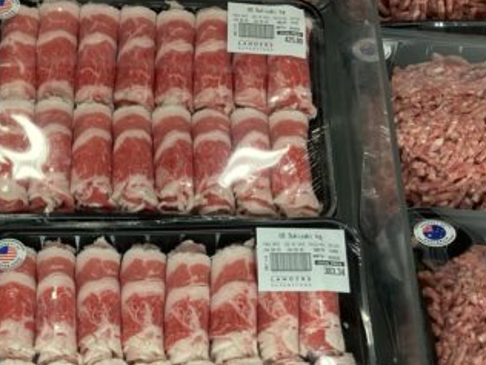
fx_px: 870
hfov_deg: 30.6
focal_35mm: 62
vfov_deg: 22.4
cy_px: 395
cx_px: 112
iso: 80
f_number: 1.8
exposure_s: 1/121
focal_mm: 3.99
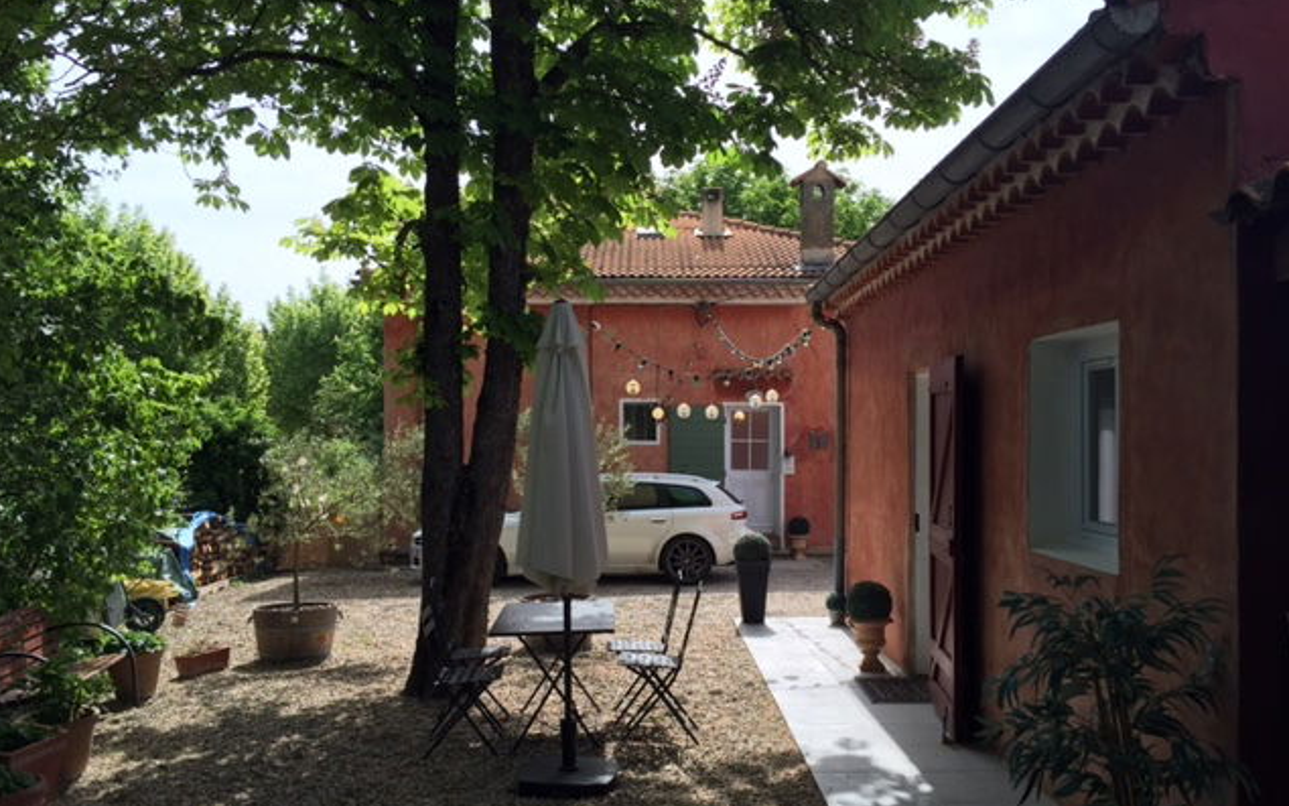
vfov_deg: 40.6
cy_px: 430
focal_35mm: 31
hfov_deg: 61.2
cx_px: 643
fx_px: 1089
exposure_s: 1/1014
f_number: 2.2
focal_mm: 4.15
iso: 32
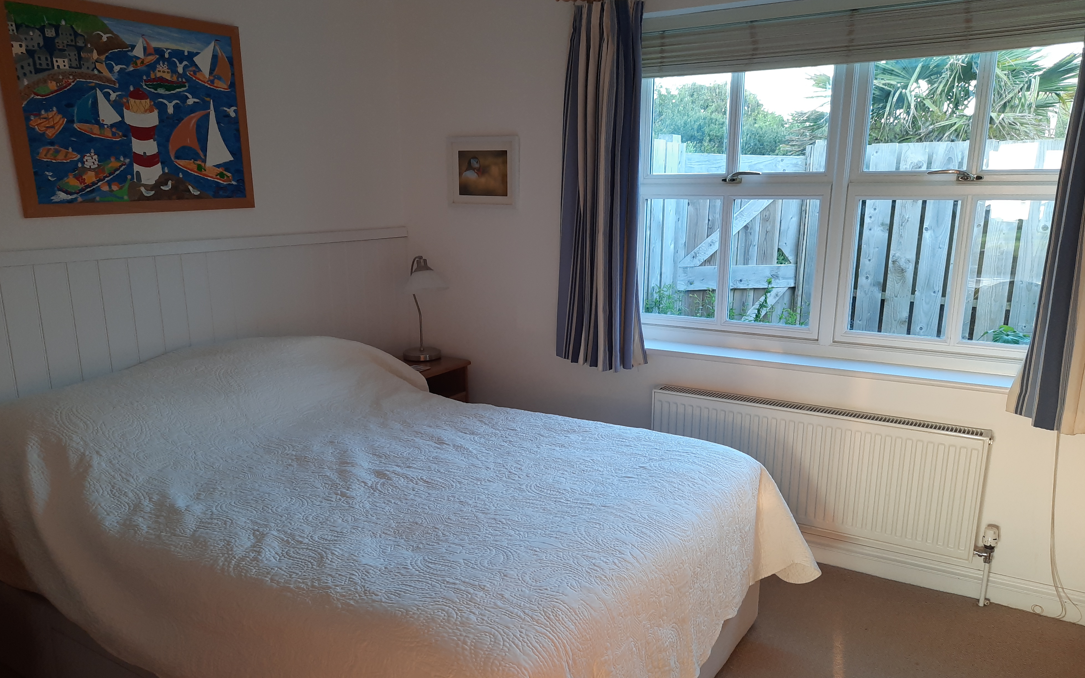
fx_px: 798
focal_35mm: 27
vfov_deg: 45.9
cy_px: 376
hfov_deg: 68.4
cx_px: 544
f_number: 2
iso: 125
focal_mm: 4.6
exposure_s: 1/50
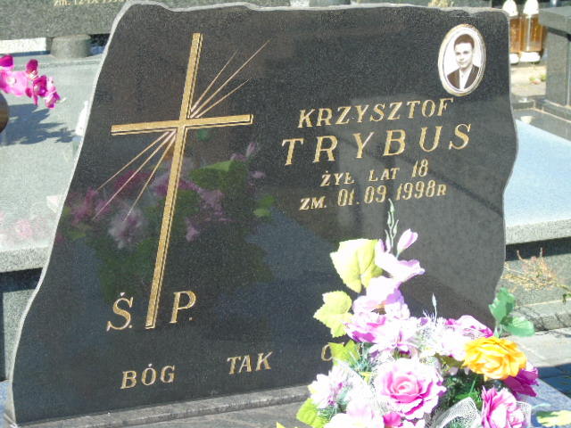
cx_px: 286
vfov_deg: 13.7
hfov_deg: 18.2
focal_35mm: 108
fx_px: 1781
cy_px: 214
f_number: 4.4
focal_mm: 19
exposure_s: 1/200
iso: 80
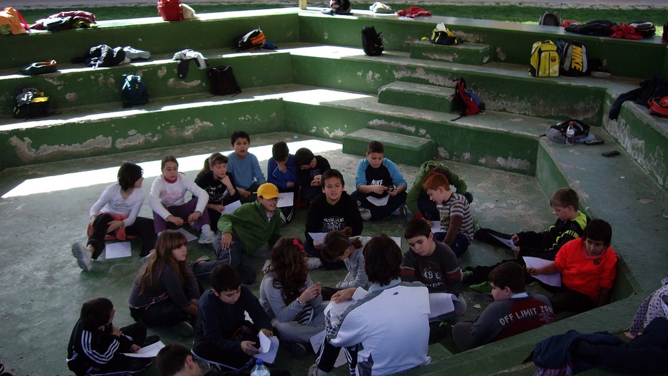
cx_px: 338
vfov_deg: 28.4
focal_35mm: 42
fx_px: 744
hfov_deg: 48.3
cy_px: 188
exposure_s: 1/250
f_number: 2.7
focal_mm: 6.2
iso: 64
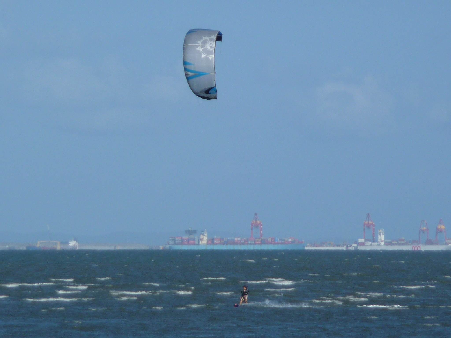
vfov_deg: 3.2
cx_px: 226
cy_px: 169
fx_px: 6150
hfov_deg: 4.2
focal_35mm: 472
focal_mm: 47
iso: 100
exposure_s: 1/1000
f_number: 4.9
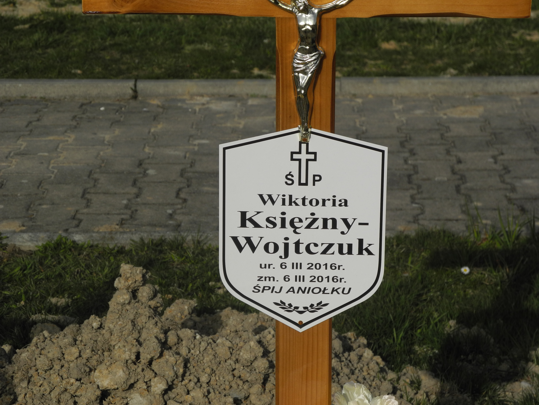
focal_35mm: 119
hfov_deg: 16.6
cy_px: 202
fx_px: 1853
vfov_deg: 12.5
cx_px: 270
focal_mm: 25.4
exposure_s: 1/1600
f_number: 5
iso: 100
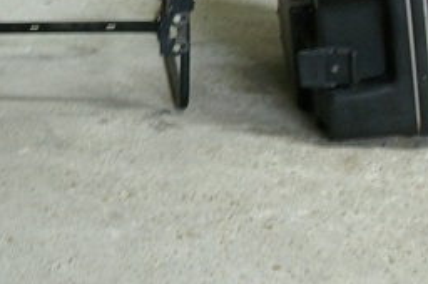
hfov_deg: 22.8
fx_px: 1045
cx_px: 90
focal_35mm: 88
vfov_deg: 14.9
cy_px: -60
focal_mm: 20
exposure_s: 1/6
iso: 800
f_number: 4.5
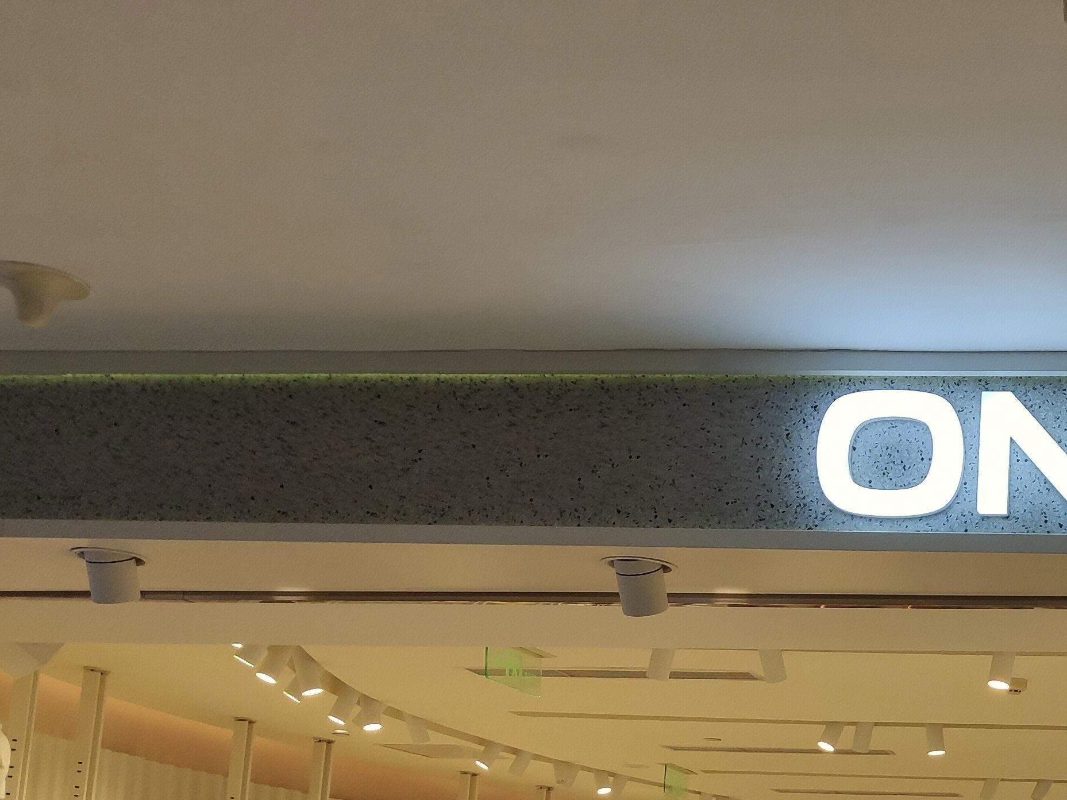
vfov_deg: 25.3
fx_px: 1726
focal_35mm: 56
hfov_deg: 31.7
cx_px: 1069
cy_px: 731
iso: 112
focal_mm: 4.75
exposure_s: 1/328
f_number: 1.75
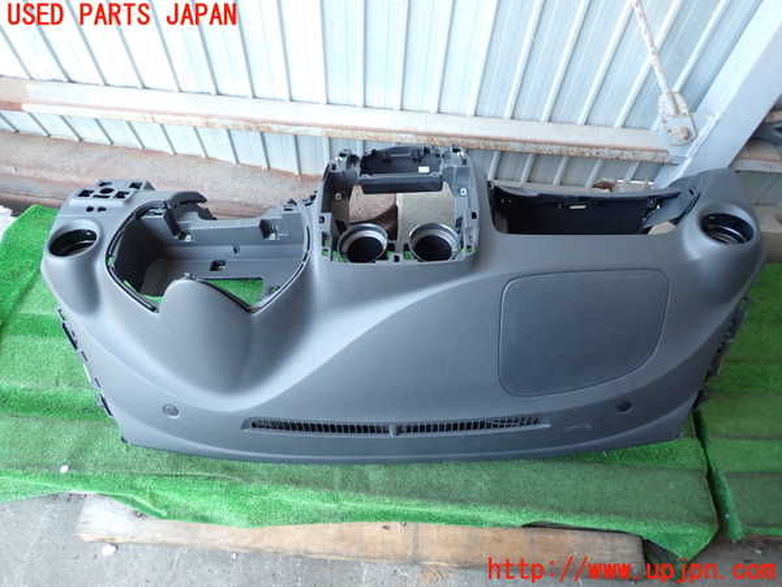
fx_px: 565
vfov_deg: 54.9
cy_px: 294
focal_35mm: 25
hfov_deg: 69.4
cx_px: 391
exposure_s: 1/50
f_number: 2
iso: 200
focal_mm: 4.5
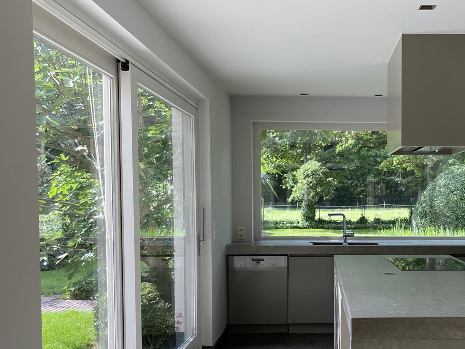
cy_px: 236
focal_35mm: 45
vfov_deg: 31.9
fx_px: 604
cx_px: 343
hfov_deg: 41.0
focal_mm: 4.25
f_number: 1.8
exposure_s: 1/202
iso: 32
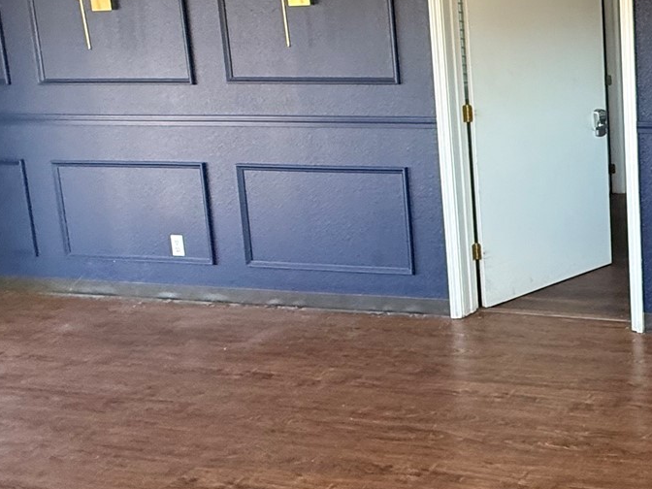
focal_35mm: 40
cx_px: 765
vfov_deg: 35.3
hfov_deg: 36.9
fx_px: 753
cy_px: 131
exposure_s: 1/70
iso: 320
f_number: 2.2
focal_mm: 2.22
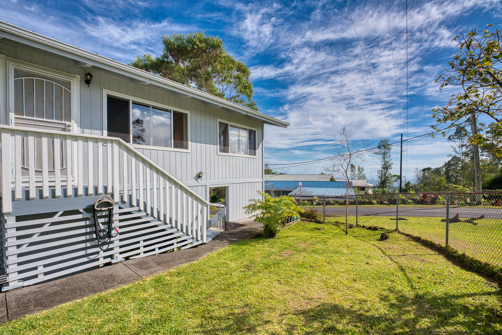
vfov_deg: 77.3
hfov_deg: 100.3
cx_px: 240
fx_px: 209
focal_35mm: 15
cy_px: 175
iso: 50
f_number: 4
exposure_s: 1/1600
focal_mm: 14
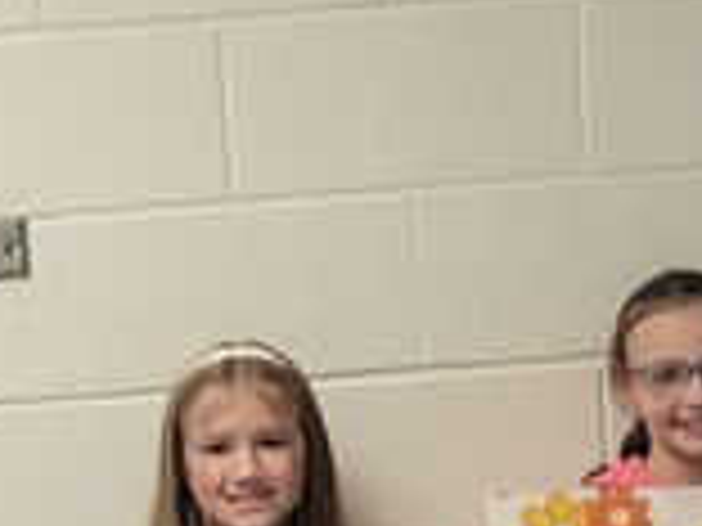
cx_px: 148
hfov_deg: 11.5
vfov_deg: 8.5
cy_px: 836
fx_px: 3468
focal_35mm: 171
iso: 160
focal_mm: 5.4
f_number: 1.8
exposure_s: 1/60
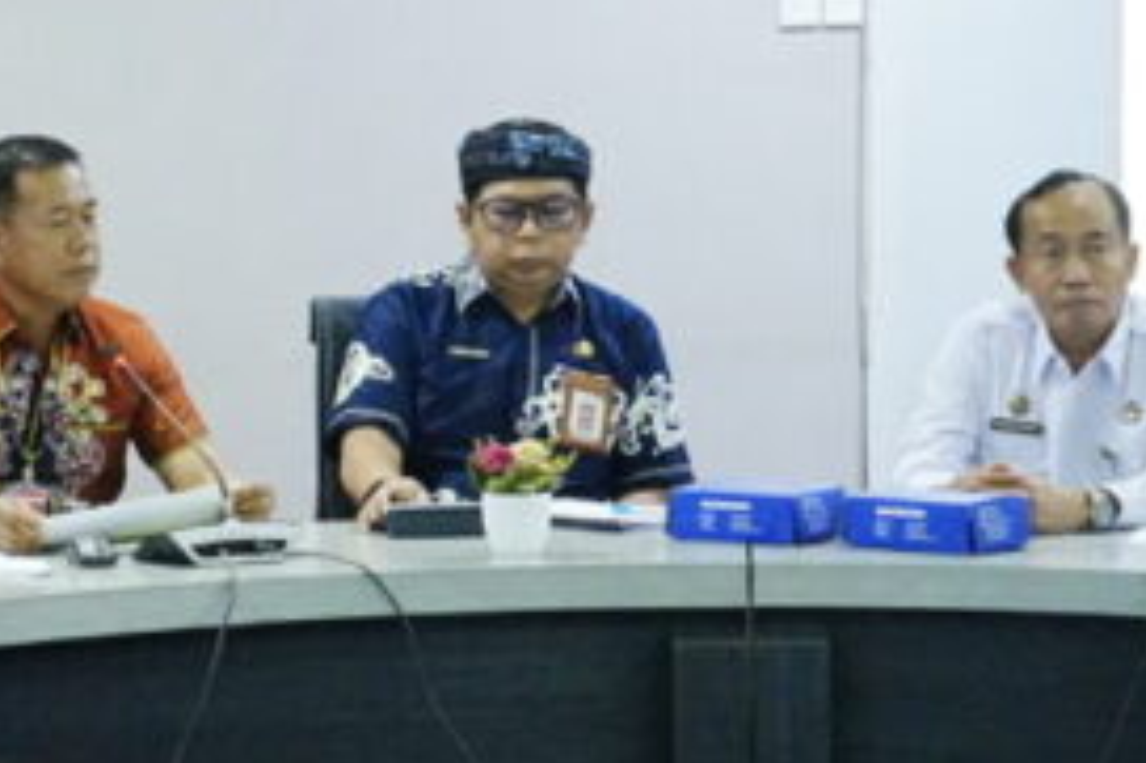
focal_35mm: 160
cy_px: 371
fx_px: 5090
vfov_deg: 8.6
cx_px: 147
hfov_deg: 12.8
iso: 12800
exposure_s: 1/100
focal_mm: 58
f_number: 5
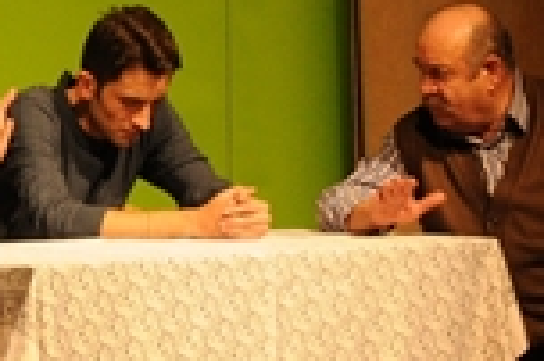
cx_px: -29
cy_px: 145
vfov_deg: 3.0
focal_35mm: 464
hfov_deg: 4.4
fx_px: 7004
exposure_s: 1/40
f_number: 4.5
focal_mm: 70
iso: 1000
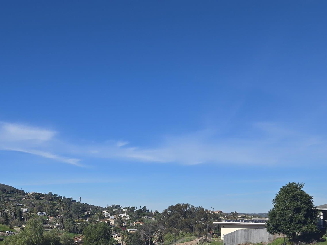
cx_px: 85
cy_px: 189
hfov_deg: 38.7
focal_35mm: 48
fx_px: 453
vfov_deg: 29.7
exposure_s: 1/3075
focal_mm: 5.4
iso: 25
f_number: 1.8
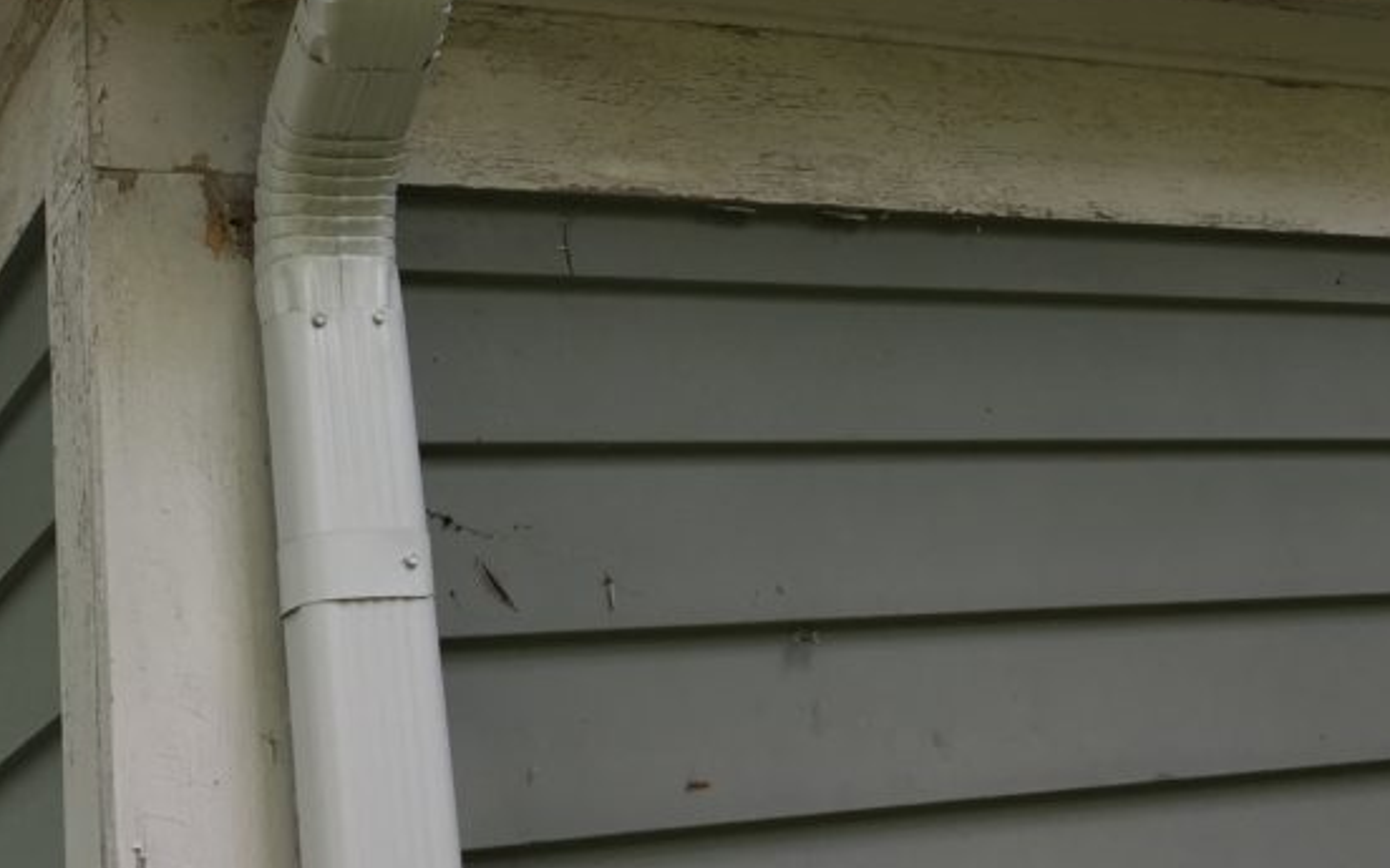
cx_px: 655
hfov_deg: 35.7
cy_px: 83
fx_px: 2159
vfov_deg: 22.2
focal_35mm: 57
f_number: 2.2
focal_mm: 4.15
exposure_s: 1/120
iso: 32
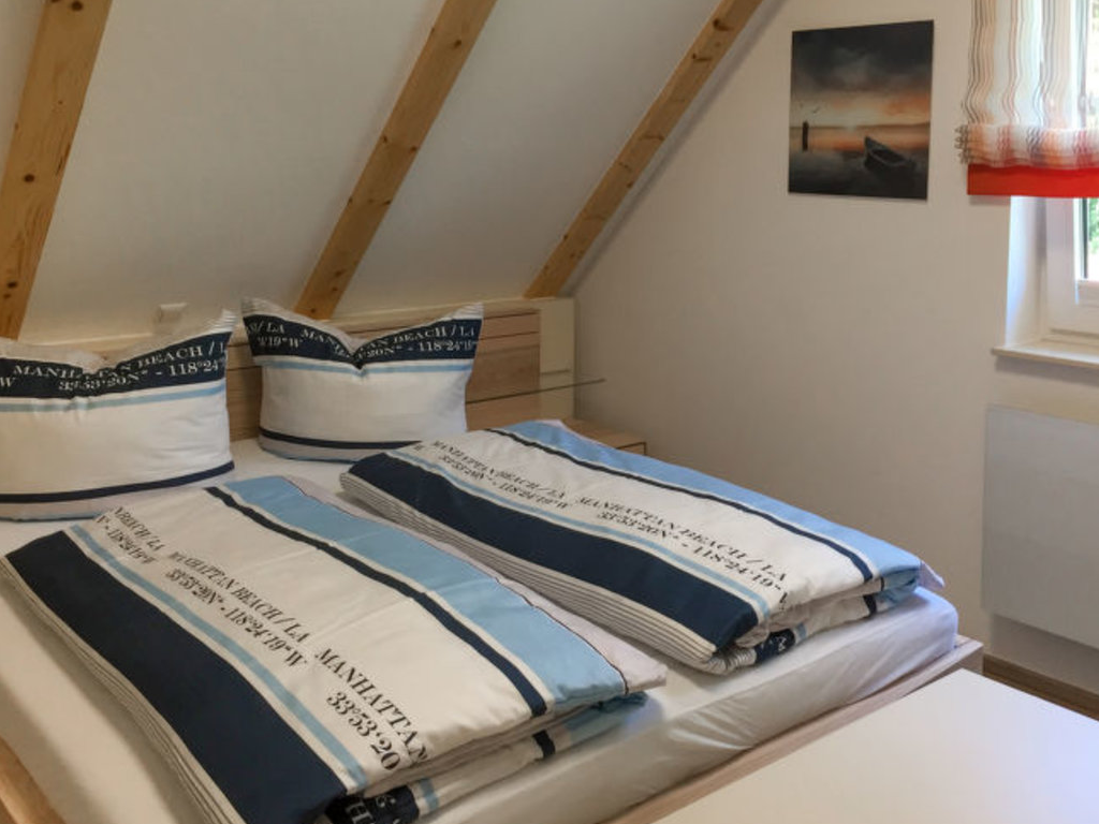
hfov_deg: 53.9
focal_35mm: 34
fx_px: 1079
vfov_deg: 41.7
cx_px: 573
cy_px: 473
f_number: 2.2
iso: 50
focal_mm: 4.15
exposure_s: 1/33
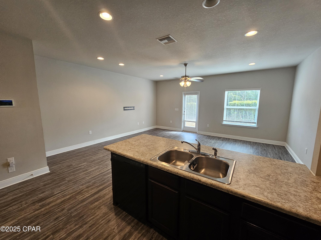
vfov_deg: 89.9
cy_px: 120
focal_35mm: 13
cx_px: 160
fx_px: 121
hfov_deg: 106.2
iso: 160
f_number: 2.2
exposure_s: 1/60
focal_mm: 2.2
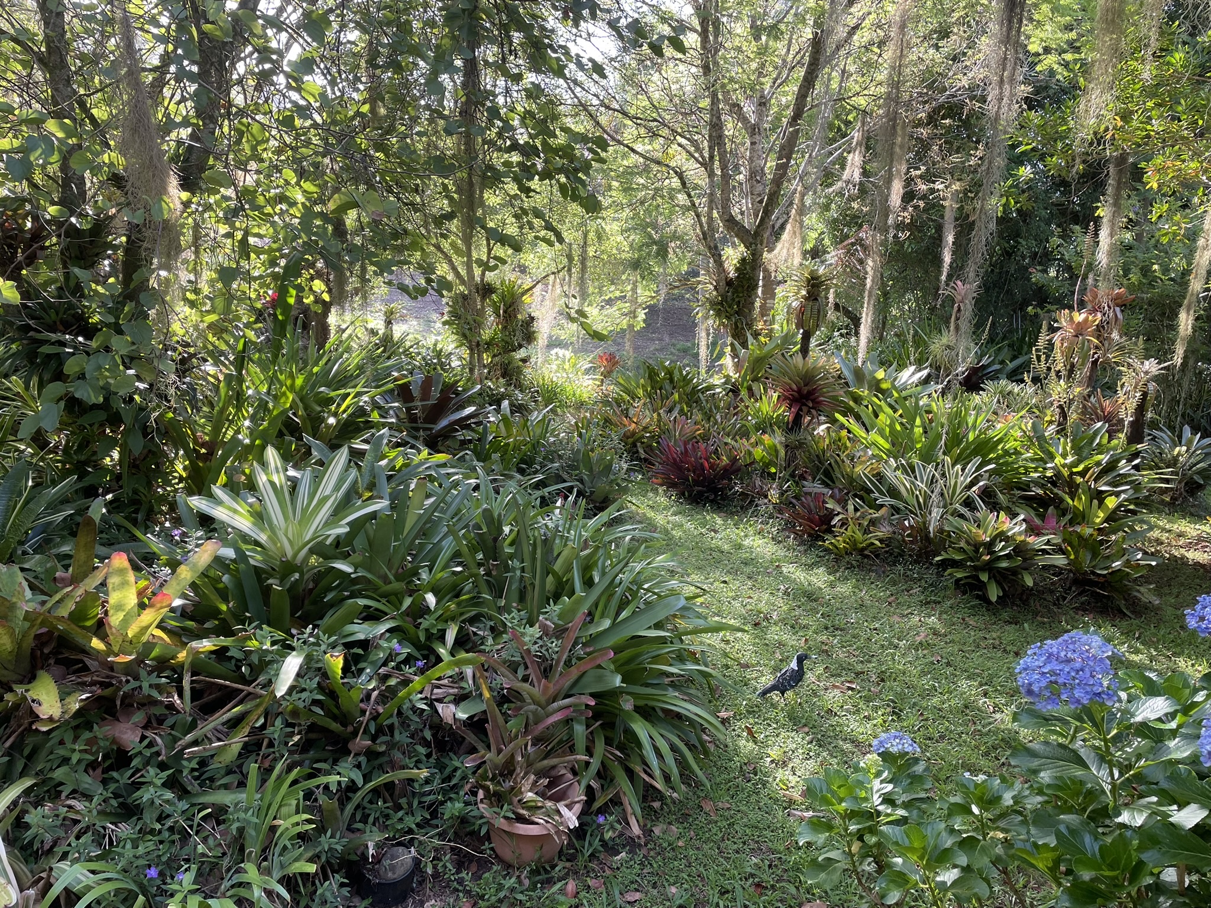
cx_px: 606
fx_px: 910
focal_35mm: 26
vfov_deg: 53.1
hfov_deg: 67.3
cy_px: 454
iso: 40
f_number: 1.6
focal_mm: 4.2
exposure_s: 1/121
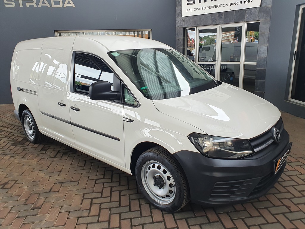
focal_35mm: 26
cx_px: 152
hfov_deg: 67.3
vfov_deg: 53.1
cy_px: 114
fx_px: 229
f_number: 2.4
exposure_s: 1/100
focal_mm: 4.32
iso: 64
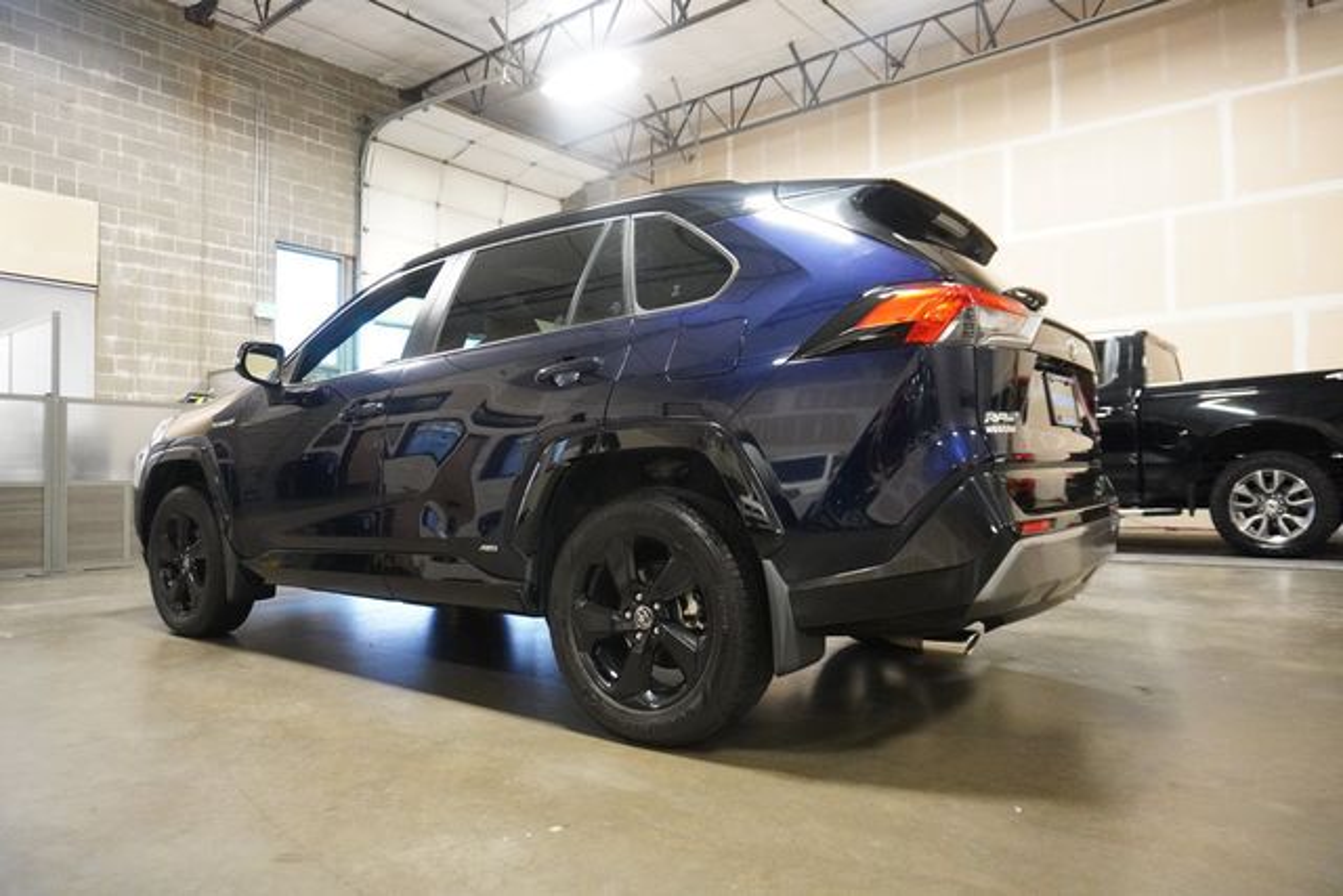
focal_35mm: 24
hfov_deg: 73.7
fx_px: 895
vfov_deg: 53.2
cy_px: 448
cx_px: 672
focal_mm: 16
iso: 6400
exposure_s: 1/125
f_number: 3.5
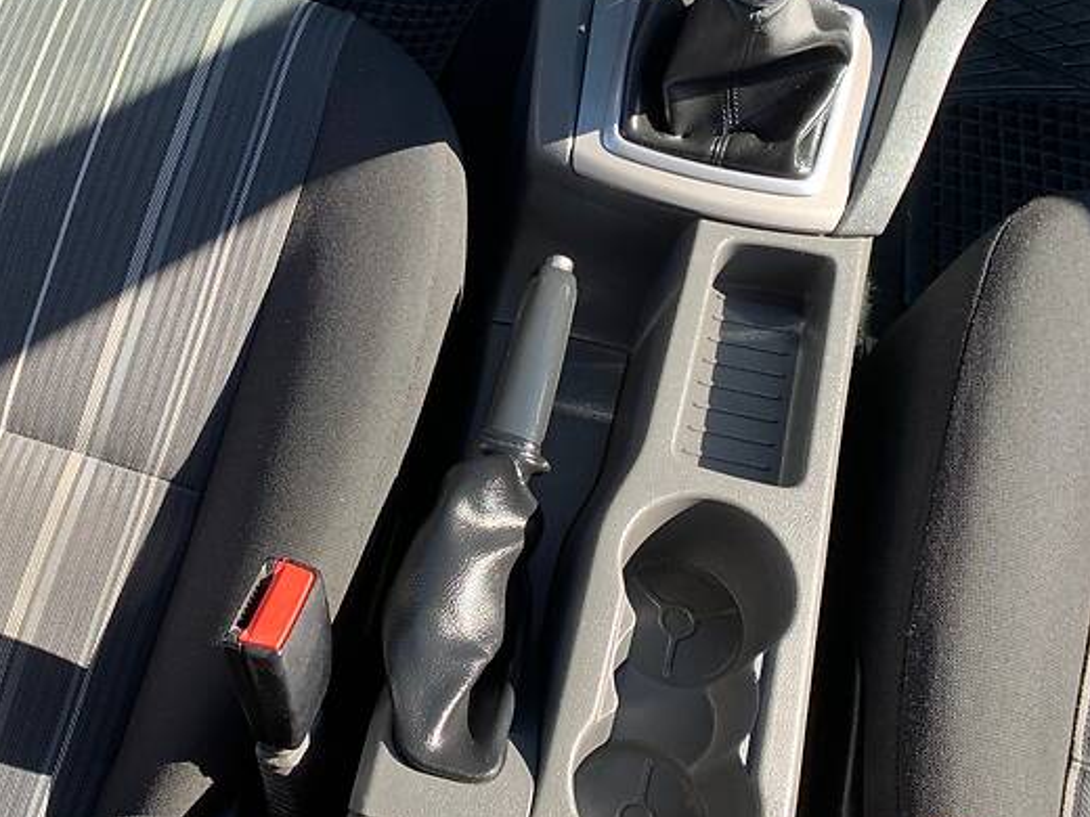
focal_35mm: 40
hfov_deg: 45.0
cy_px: 297
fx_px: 1260
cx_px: 258
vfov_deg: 35.7
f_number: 1.8
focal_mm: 4.2
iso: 25
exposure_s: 1/265
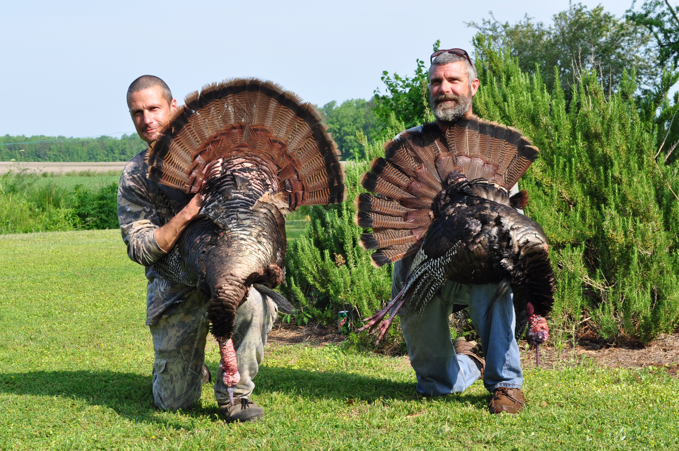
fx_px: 1243
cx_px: 340
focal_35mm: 66
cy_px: 226
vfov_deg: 20.6
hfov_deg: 30.5
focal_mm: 44
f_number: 9
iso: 200
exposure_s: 1/160
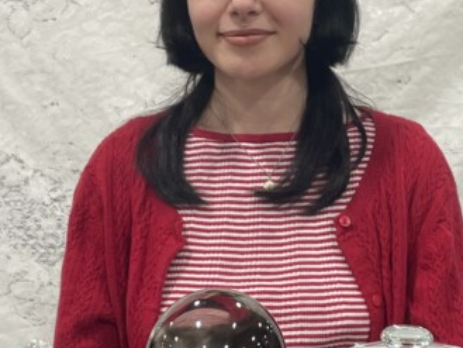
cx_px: 298
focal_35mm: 81
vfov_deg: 18.2
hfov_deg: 24.0
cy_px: 152
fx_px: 1084
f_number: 1.6
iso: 125
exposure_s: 1/107
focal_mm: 4.2
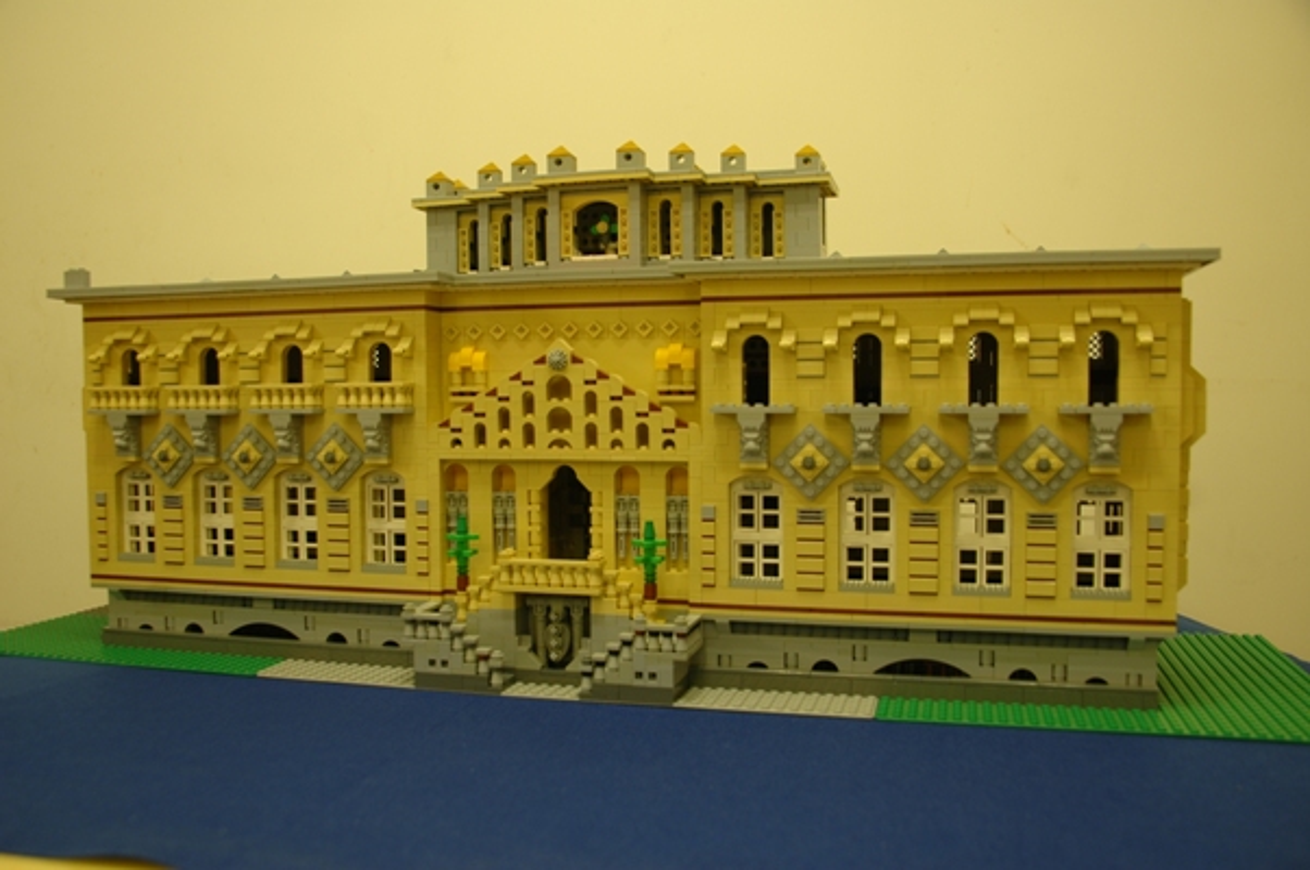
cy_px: 435
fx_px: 1145
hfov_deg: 59.5
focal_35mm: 32
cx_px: 655
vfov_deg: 41.6
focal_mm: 21
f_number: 3.5
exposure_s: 1/8
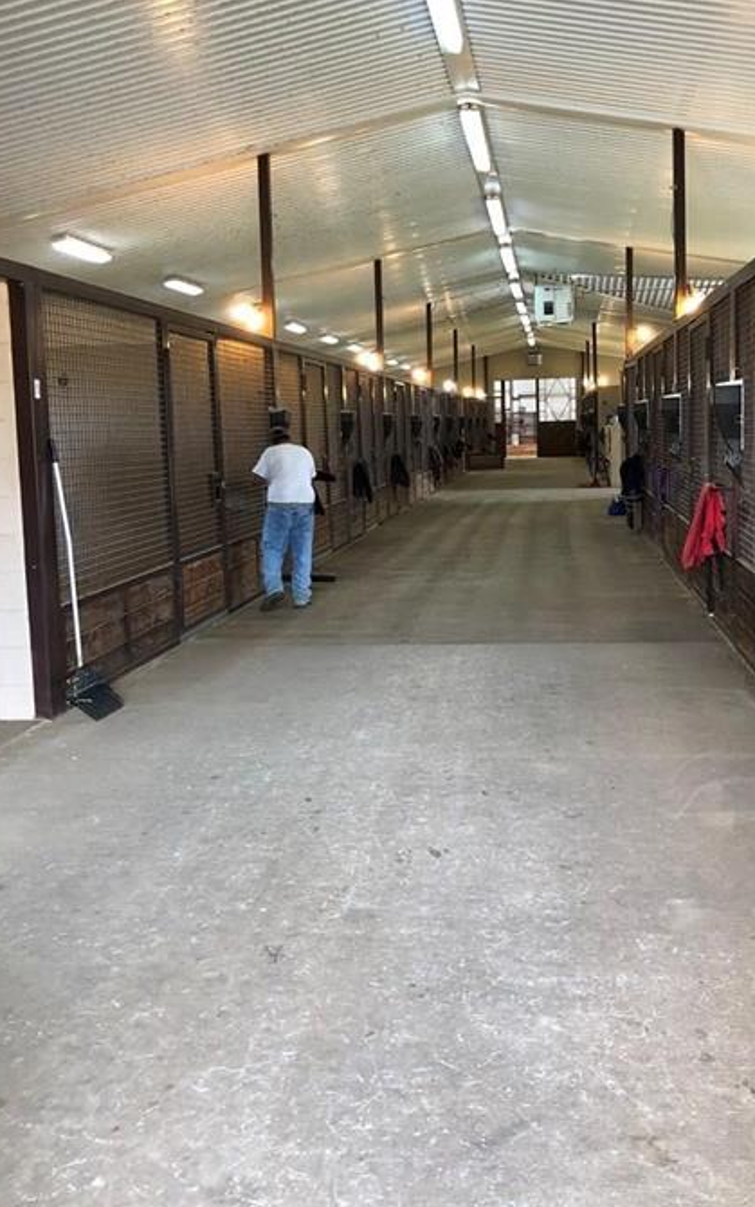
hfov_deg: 37.2
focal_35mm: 34
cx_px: 441
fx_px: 1119
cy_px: 544
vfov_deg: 56.6
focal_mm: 3.99
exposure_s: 1/30
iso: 40
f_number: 1.8
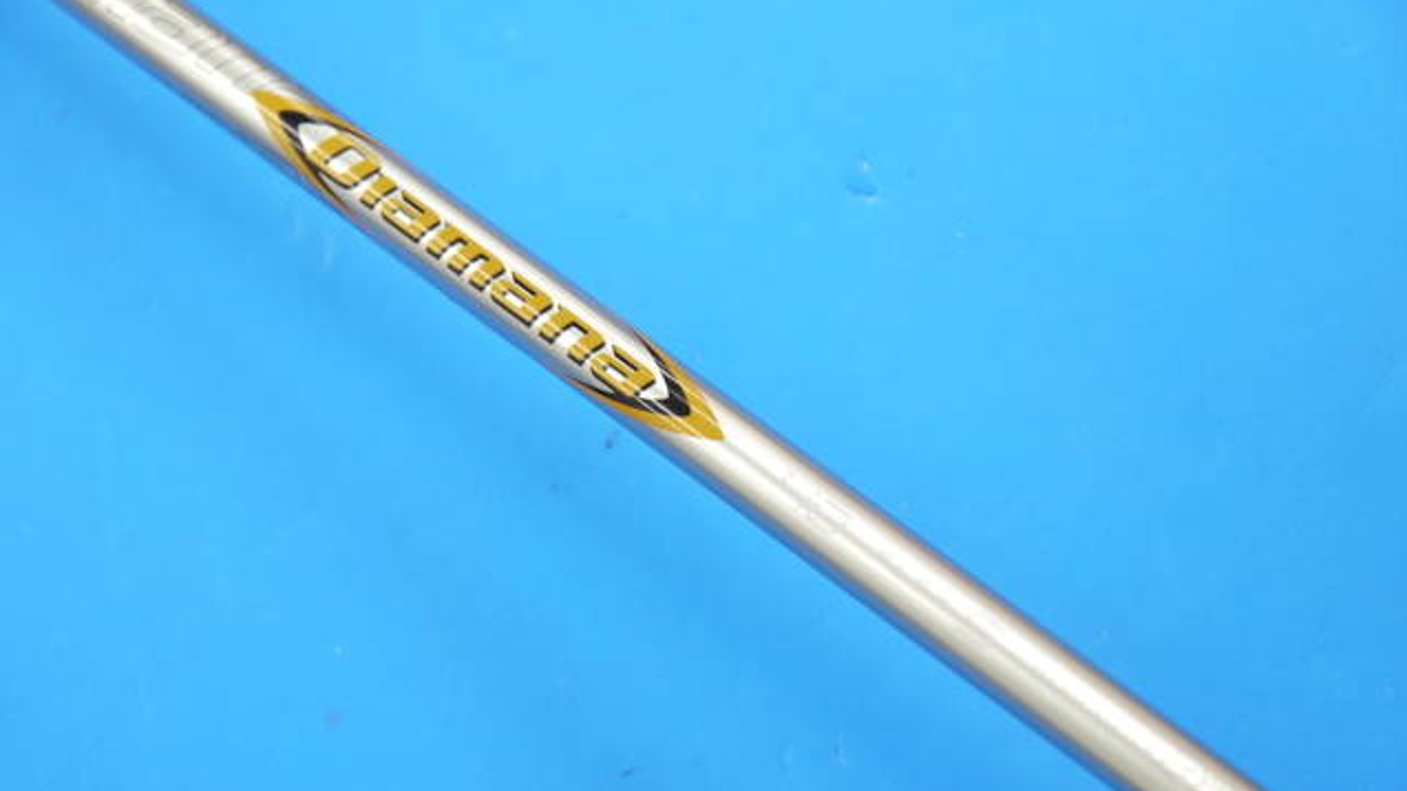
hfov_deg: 23.2
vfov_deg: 13.1
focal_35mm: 92
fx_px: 3432
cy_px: 466
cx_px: 705
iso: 800
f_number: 5.6
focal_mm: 42
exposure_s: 1/125
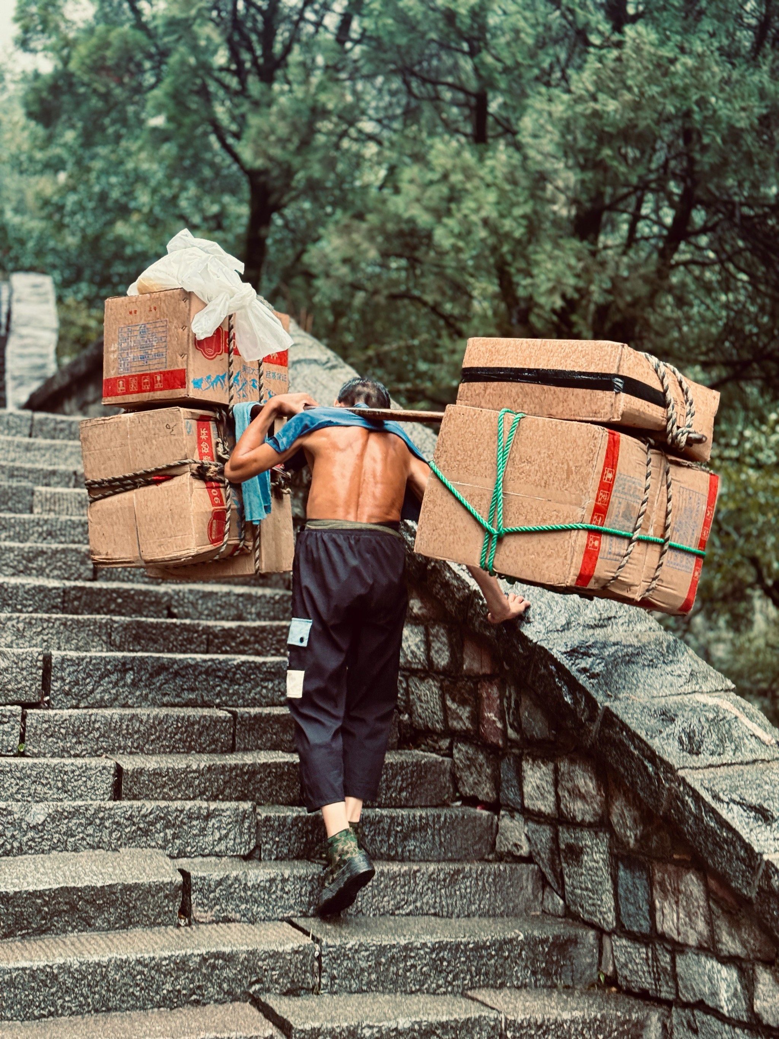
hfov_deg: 30.3
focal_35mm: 48
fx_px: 1440
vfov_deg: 39.7
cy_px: 520
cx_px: 390
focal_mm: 6.76
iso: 200
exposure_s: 1/60
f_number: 1.78
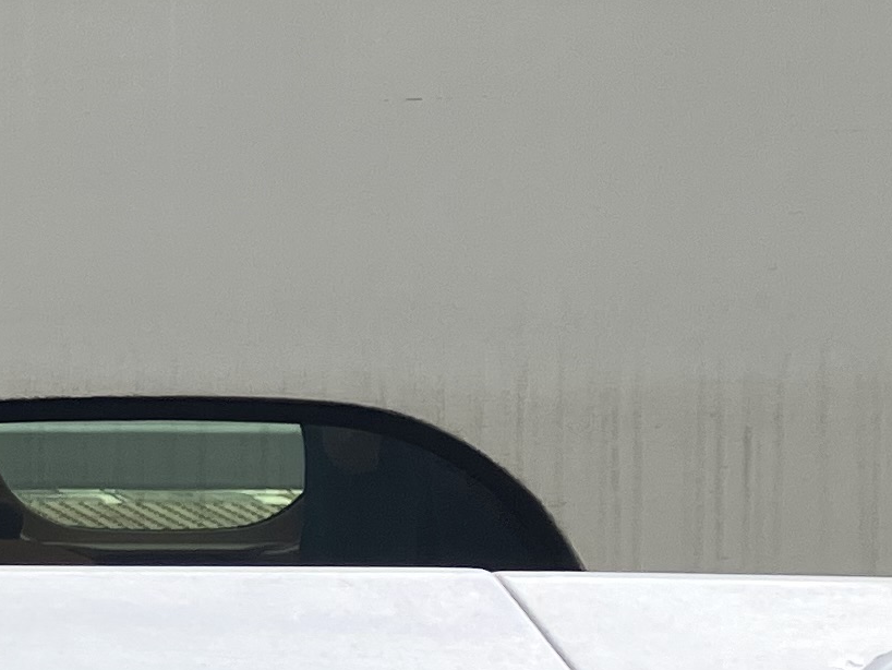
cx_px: -1182
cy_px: 310
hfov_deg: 11.9
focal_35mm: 138
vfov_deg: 10.8
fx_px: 3557
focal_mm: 3.99
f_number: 1.8
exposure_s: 1/349
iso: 32
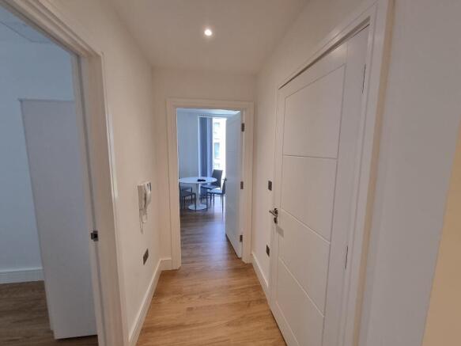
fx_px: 173
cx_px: 230
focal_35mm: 13
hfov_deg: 106.2
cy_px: 173
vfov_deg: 89.9
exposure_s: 1/50
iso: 160
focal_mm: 2.2
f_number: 2.2
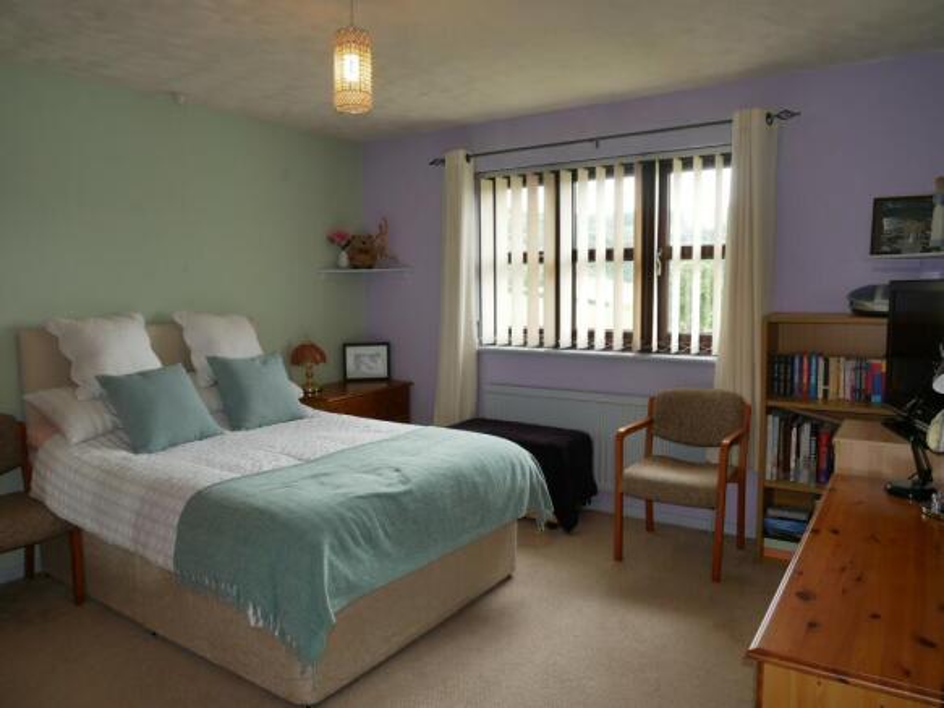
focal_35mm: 24
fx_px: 654
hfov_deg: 71.6
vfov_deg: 56.8
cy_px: 354
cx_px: 472
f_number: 5
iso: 200
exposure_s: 1/50
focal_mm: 12
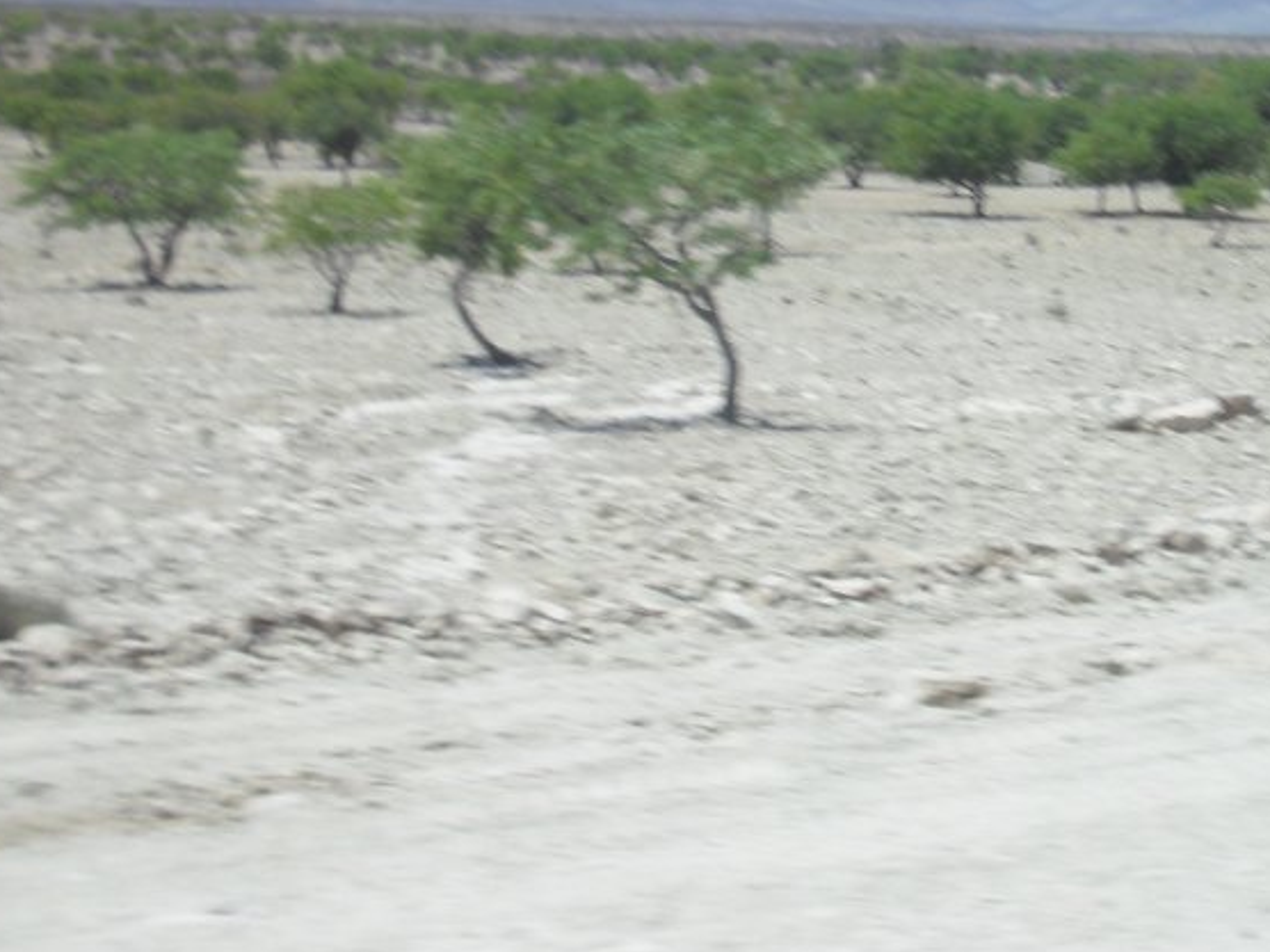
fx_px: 2568
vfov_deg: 20.7
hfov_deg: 27.4
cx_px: 955
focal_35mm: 70
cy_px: 178
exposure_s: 1/320
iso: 100
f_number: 8
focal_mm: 6.2
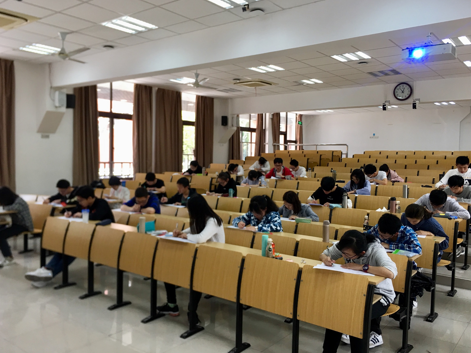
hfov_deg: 60.0
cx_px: 234
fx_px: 408
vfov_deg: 46.8
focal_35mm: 30
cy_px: 172
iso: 32
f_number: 2.2
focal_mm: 4.15
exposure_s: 1/33
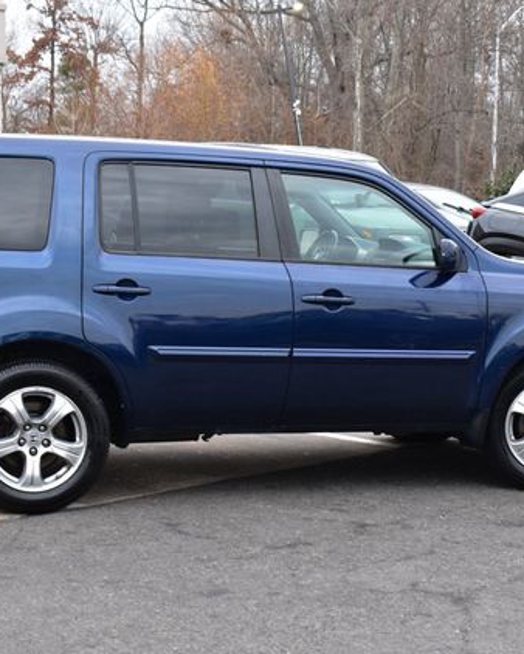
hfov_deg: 18.9
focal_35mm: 81
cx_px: 203
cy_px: 327
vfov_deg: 23.6
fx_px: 1569
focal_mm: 38
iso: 400
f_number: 6.3
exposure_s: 1/20
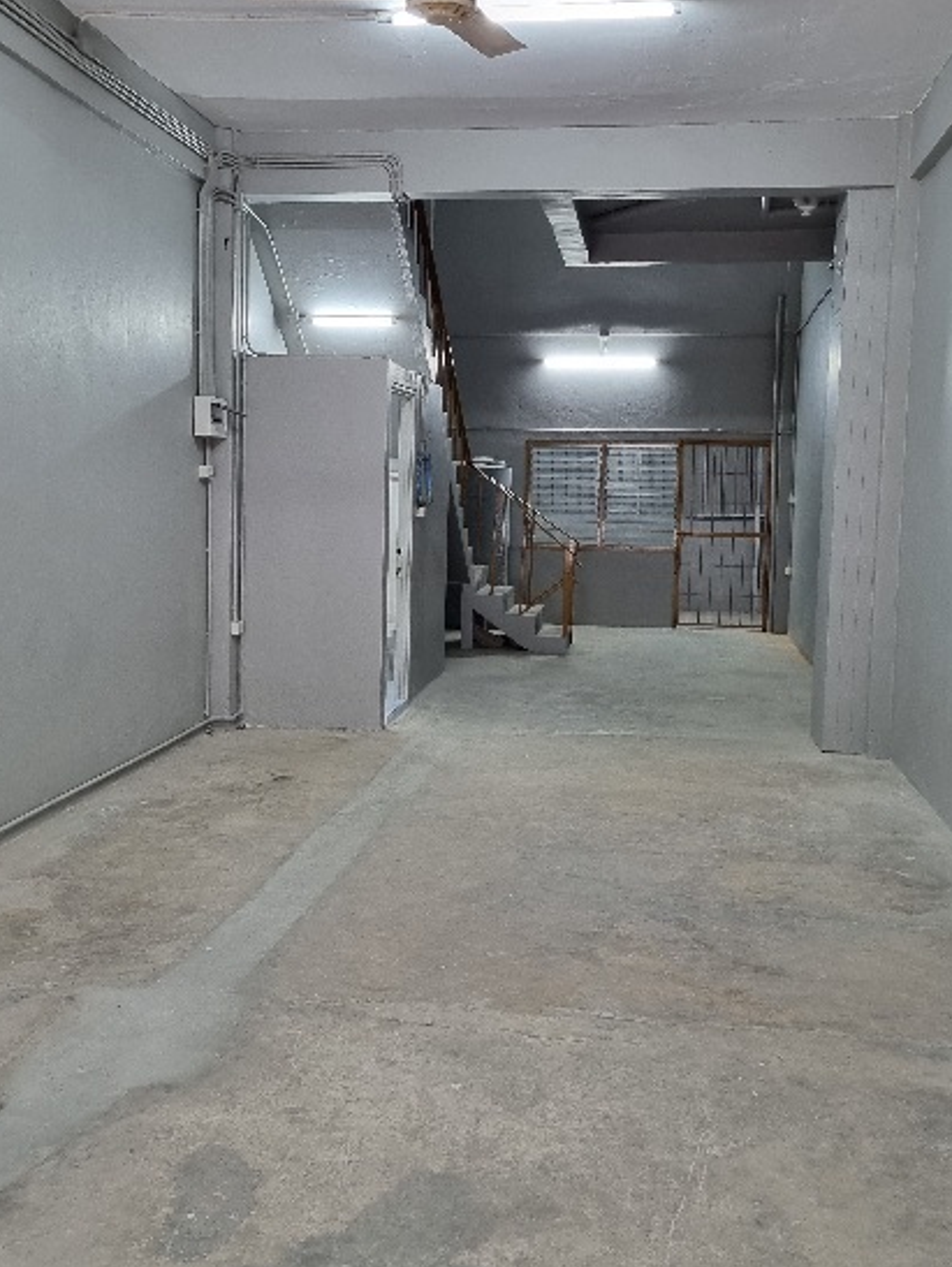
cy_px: 588
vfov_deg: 48.9
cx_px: 440
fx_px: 1392
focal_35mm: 38
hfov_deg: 37.7
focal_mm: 5.4
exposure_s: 1/50
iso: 500
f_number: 1.8
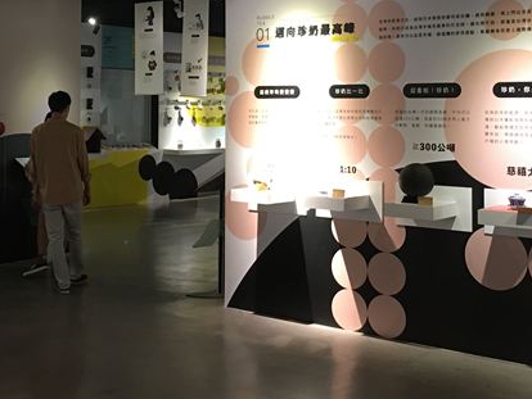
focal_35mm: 56
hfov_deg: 34.2
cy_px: 95
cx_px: 204
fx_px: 861
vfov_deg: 25.8
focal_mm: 4.15
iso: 64
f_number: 2.2
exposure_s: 1/15
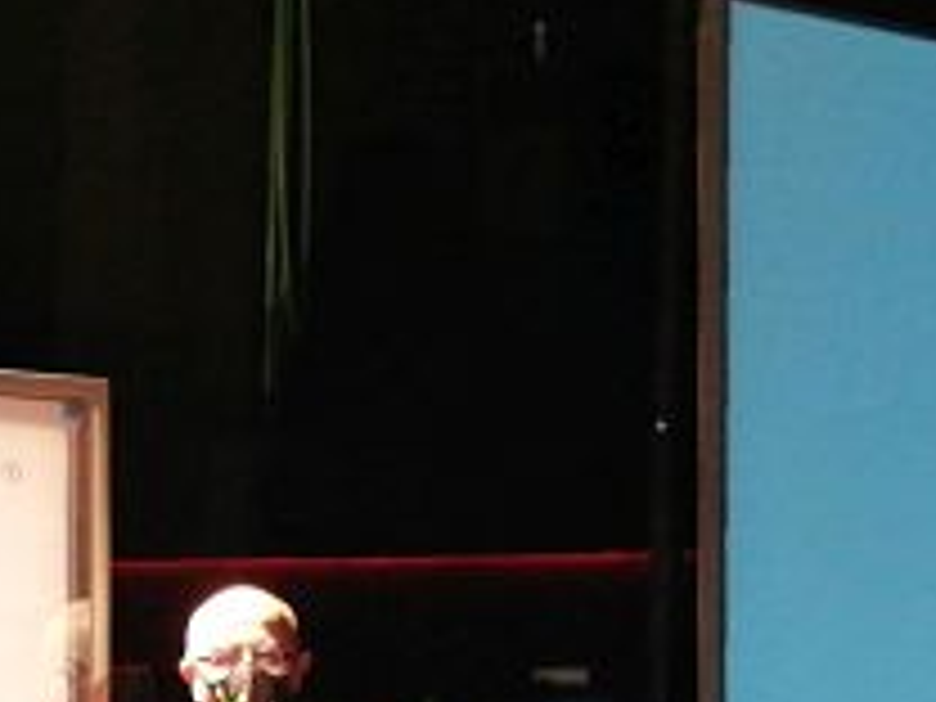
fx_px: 2244
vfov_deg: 16.9
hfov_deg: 23.2
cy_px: 880
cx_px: 164
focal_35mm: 83
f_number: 2.2
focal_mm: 3.21
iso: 320
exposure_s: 1/33.3
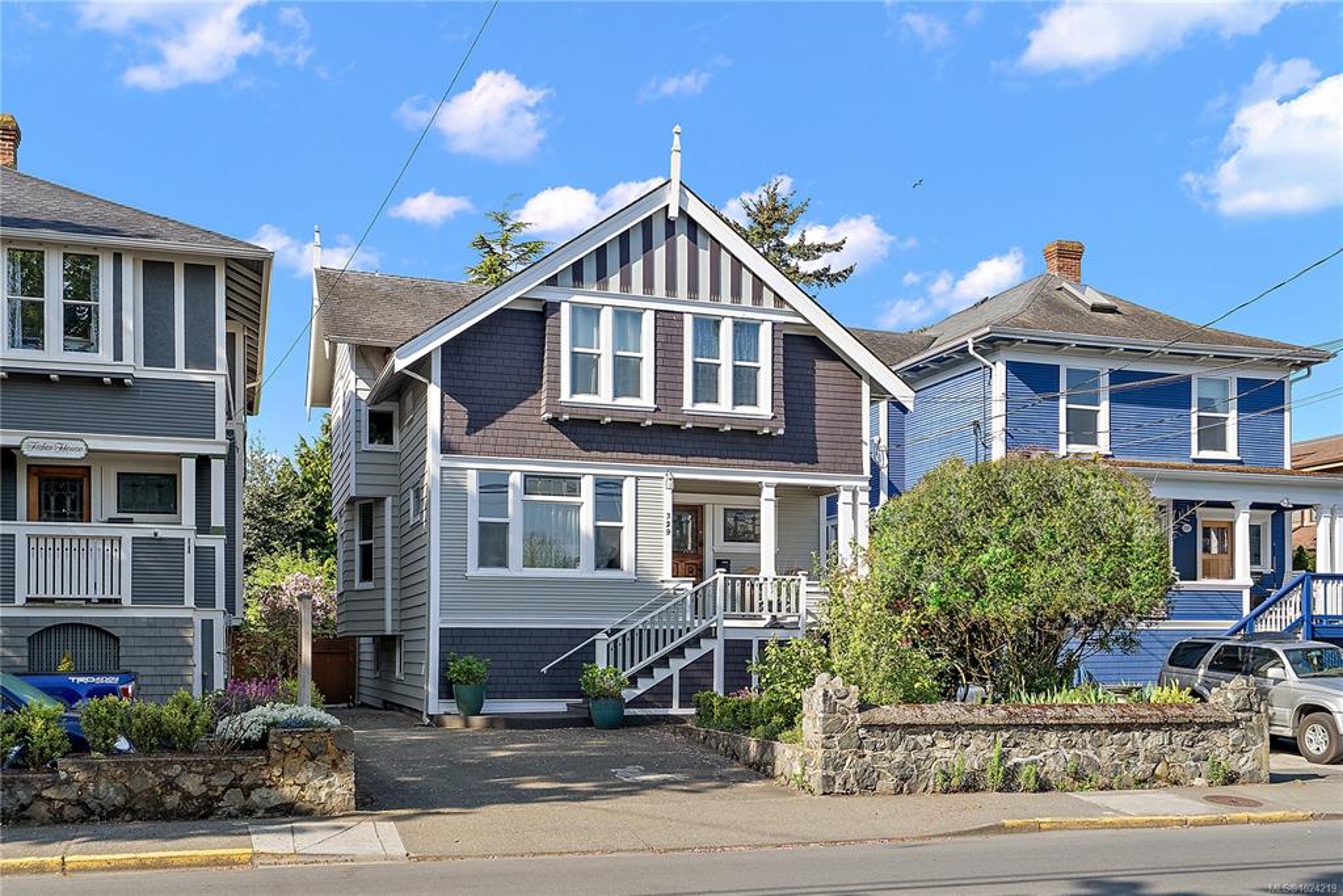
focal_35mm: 34
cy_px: 448
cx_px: 672
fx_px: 1268
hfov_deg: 55.8
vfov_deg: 38.9
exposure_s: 1/200
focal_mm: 34
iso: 320
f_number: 7.1
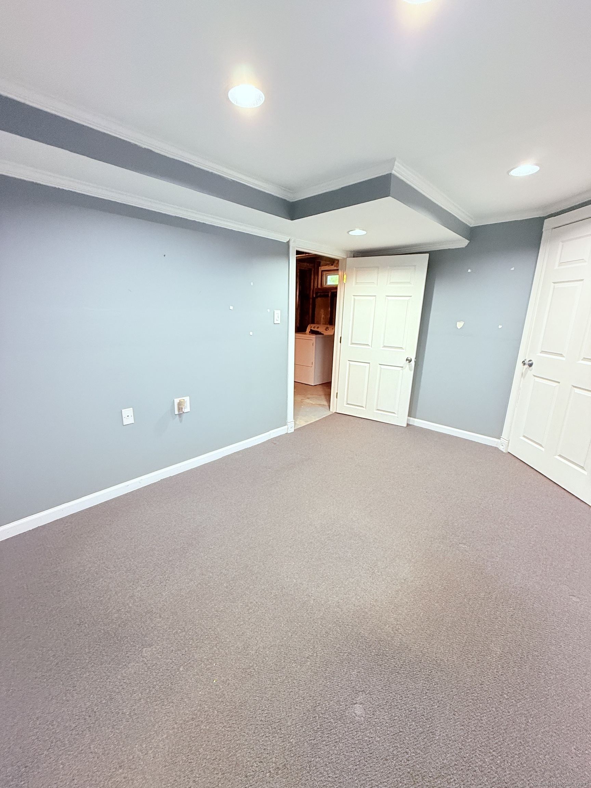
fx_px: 319
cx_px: 296
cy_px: 394
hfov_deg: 85.7
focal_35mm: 14
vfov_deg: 102.1
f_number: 2.2
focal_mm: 2.22
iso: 320
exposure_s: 1/60
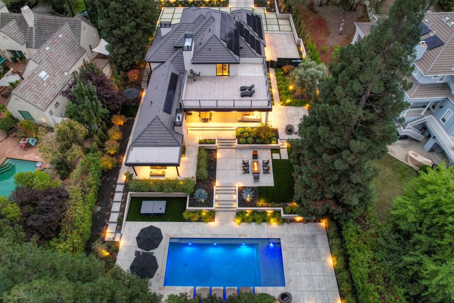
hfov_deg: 78.6
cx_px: 227
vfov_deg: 57.2
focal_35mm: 22
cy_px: 152
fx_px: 277
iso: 580
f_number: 2.8
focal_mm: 8.38
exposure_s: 1/10
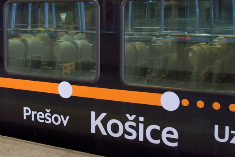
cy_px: 30
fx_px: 359
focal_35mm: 55
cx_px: 65
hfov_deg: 35.6
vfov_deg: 24.2
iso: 800
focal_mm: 18
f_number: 2.8
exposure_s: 1/125
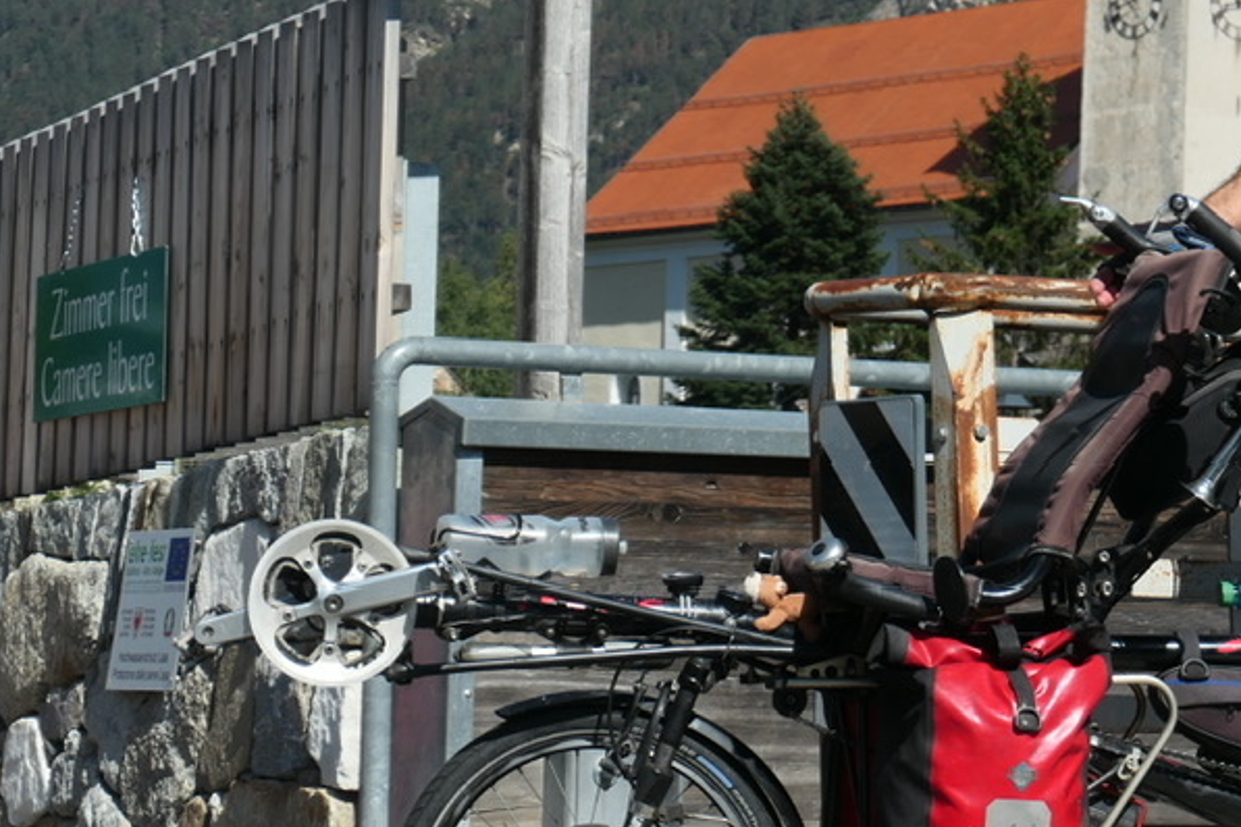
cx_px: 1218
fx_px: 5619
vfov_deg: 8.4
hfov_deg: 12.5
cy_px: 363
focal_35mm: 163
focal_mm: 27.9
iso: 125
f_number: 4.8
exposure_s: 1/1000
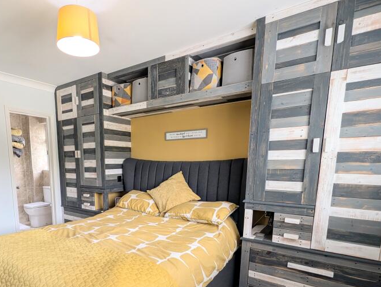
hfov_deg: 80.0
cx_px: 140
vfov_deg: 63.5
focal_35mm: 20
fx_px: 220
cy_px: 202
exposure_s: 1/23.8
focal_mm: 1.95
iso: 39
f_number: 2.2
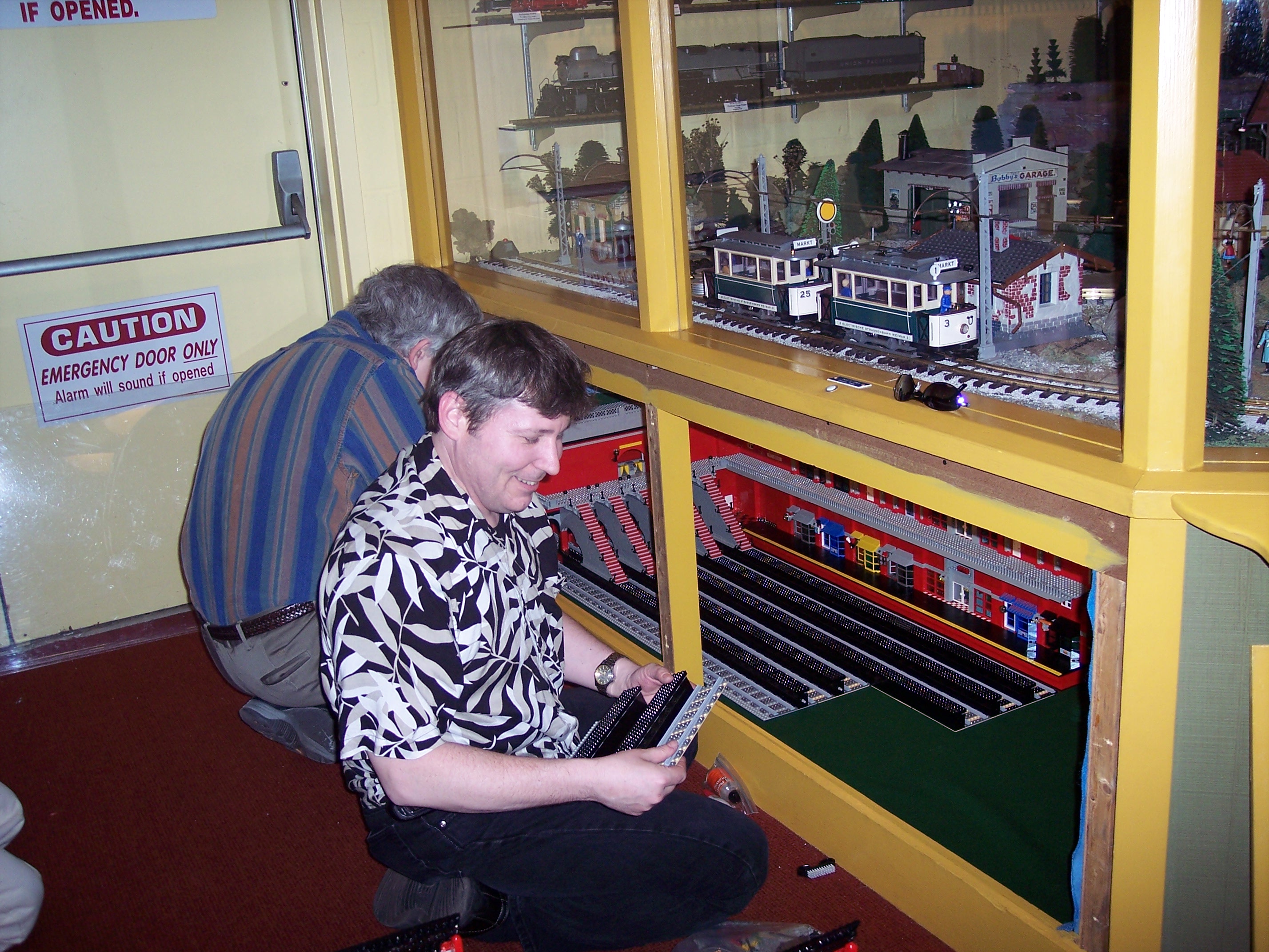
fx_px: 1430
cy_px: 476
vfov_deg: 36.8
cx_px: 634
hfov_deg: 47.9
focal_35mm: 39
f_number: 2.8
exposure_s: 1/60
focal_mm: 8
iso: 100
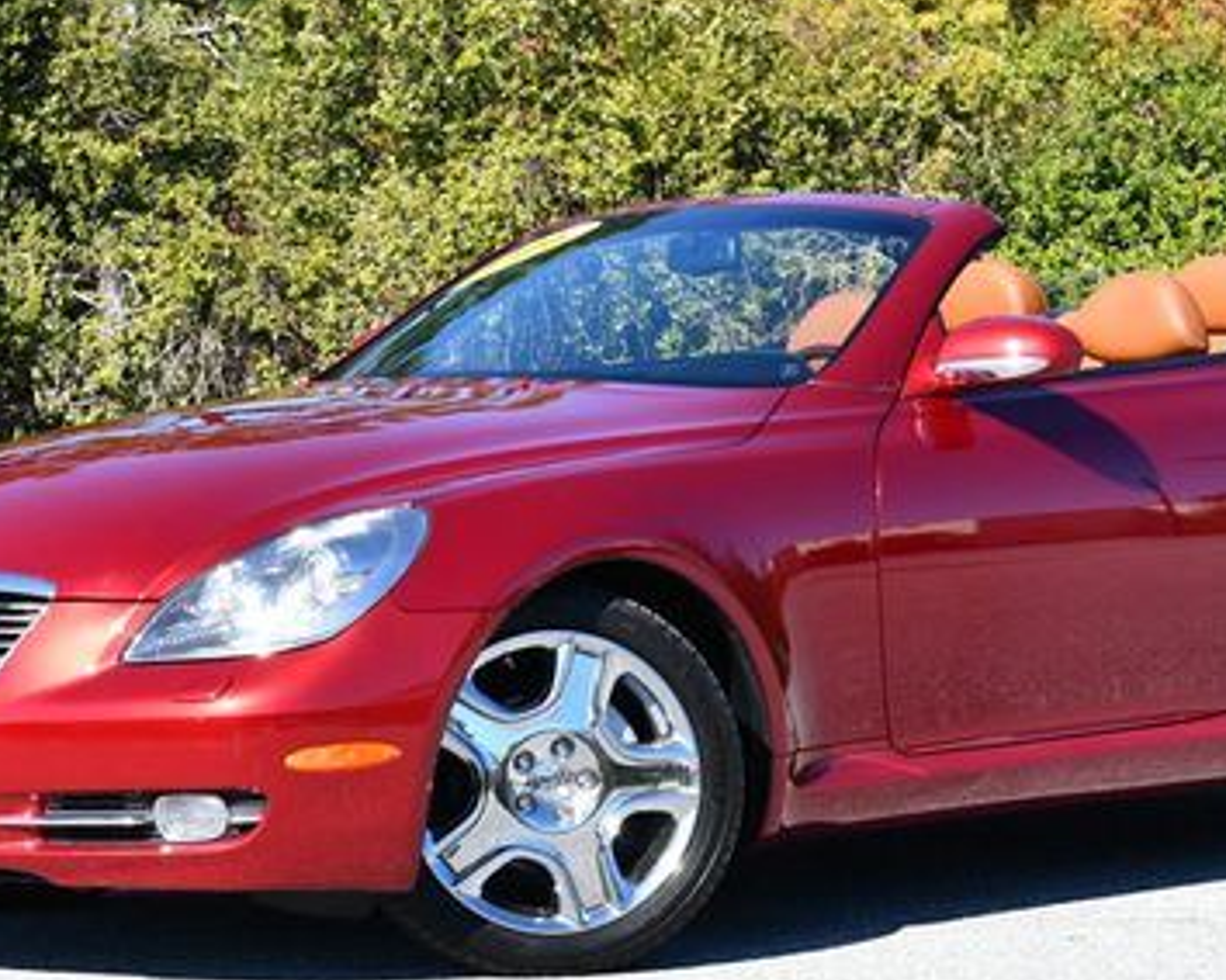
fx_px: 4679
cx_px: 741
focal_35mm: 129
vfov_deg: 11.9
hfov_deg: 14.9
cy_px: 364
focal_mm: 38
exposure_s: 1/250
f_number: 8
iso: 140
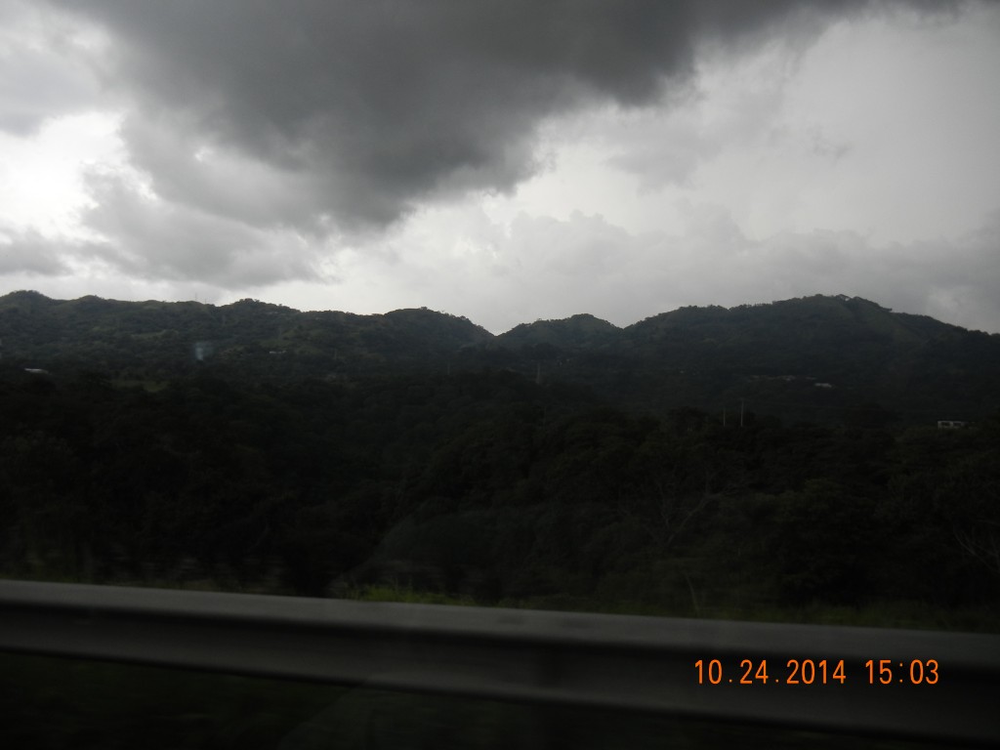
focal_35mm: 30
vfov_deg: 46.8
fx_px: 867
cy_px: 375
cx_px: 500
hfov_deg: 60.0
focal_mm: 5.4
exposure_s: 1/252
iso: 160
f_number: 7
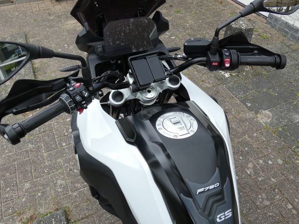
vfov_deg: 45.4
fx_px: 268
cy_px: 112
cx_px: 150
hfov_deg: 58.4
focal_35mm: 31
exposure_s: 1/125
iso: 80
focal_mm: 5.5
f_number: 3.3
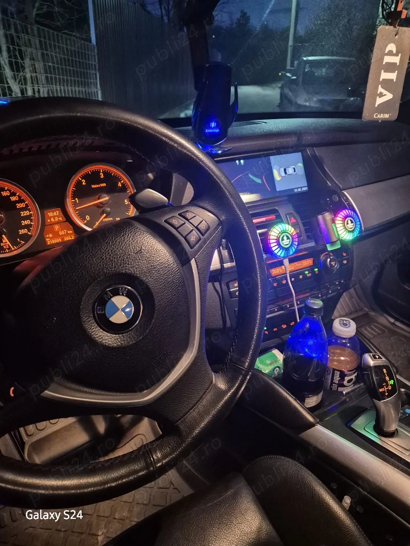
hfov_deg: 58.9
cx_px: 205
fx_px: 363
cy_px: 273
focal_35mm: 23
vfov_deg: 73.9
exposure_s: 1/17
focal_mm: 5.4
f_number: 1.8
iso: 2000
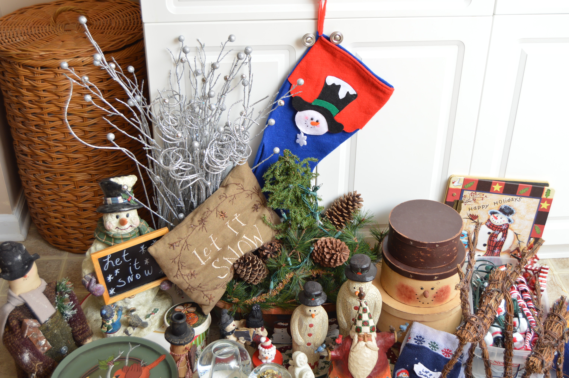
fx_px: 734
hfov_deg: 42.4
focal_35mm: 46
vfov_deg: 28.9
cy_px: 189
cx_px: 284
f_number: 4.2
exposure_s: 1/160
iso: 200
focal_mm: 31
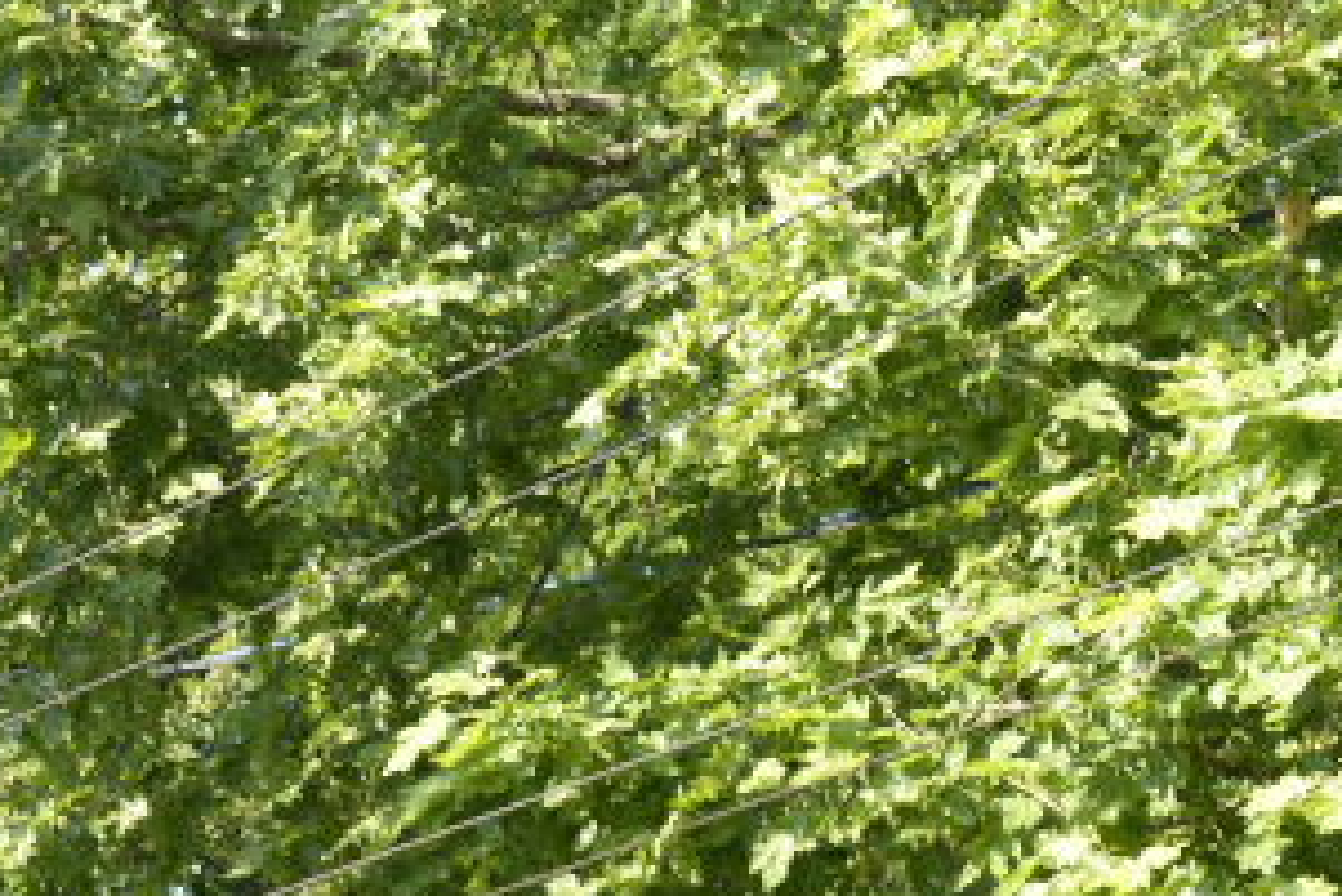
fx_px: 8055
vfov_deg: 6.2
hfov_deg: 9.2
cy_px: 1716
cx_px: -811
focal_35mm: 216
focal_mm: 50
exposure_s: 1/100
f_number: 5
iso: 100
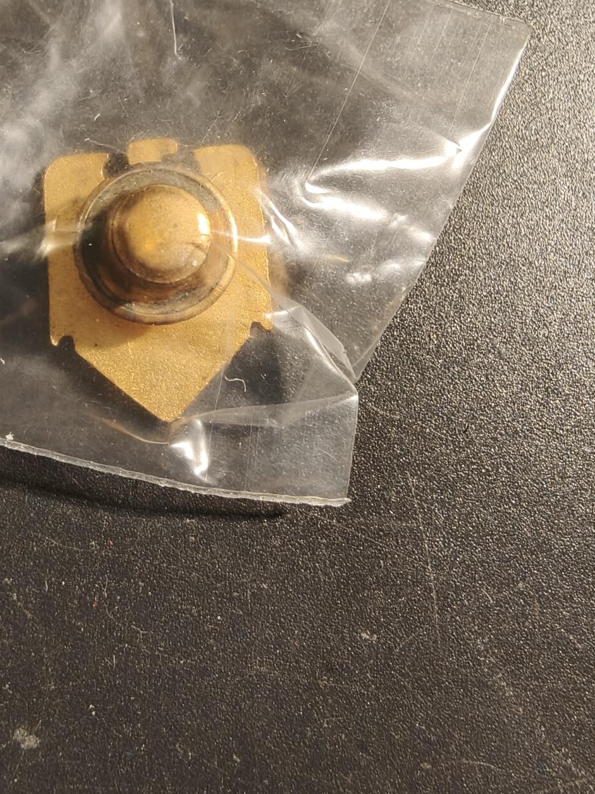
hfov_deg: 42.1
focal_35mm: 33
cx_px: 181
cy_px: 267
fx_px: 756
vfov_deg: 54.3
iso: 200
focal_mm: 2.32
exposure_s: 1/63.9
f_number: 2
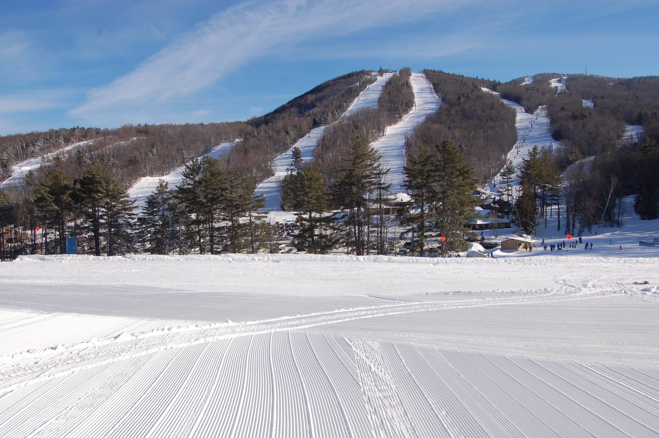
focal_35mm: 27
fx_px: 494
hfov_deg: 67.4
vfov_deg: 47.8
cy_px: 219
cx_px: 330
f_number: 10
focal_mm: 18
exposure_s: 1/400
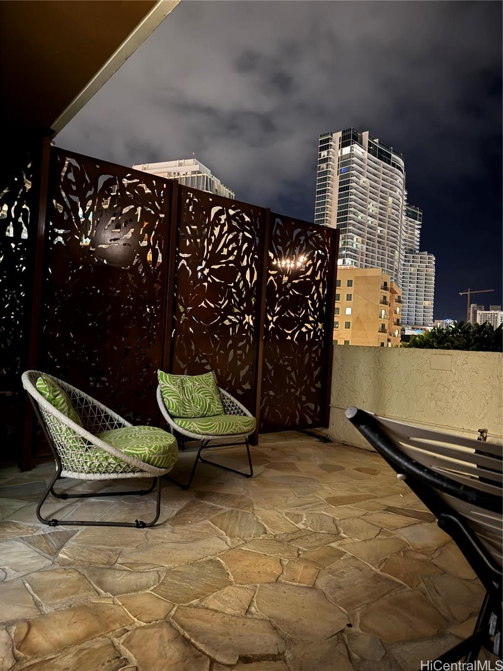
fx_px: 465
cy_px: 336
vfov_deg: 71.6
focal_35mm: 24
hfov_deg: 56.8
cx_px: 252
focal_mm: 6.76
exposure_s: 1/2
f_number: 1.78
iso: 1600
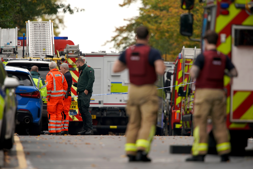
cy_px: 84
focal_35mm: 700
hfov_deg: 2.9
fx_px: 4919
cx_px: 126
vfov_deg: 2.0
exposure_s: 1/1250
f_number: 5.6
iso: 800
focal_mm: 700
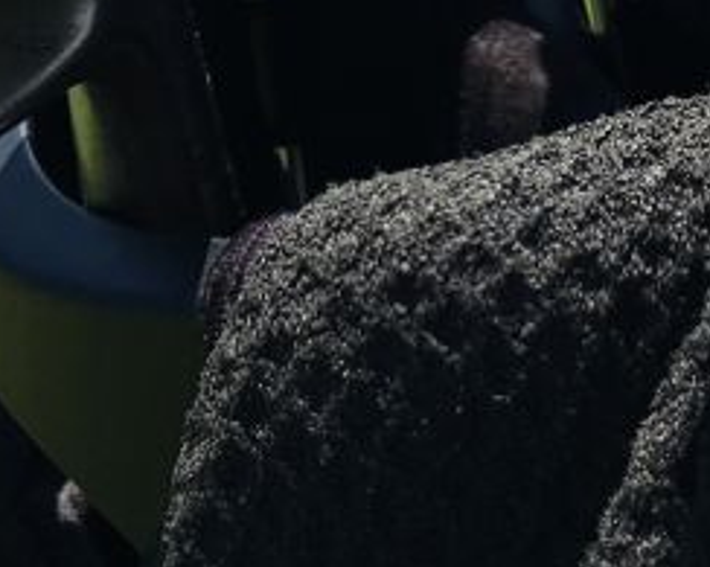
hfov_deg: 16.6
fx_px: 2437
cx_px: 271
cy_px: -619
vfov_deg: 11.7
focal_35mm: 116
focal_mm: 4.15
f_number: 2.2
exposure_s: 1/1832
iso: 25
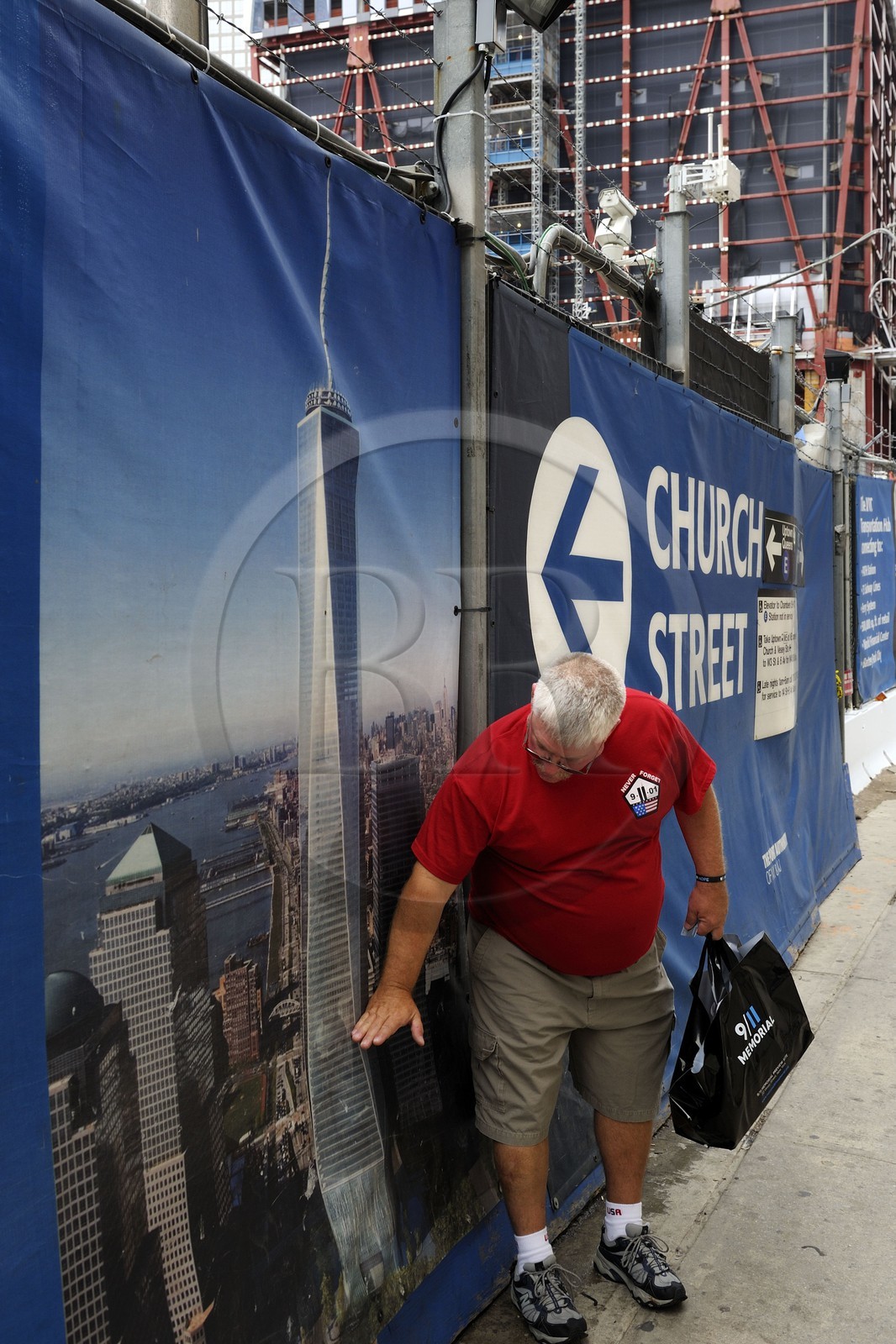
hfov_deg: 41.1
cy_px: 672
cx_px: 448
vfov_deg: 58.7
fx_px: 1195
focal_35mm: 32
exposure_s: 1/125
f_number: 6.3
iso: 400
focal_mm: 32
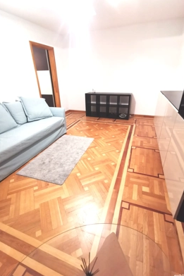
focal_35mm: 17
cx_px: 90
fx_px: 130
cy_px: 138
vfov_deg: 93.3
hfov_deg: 70.4
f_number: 2.2
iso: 640
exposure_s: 1/20
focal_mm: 2.35
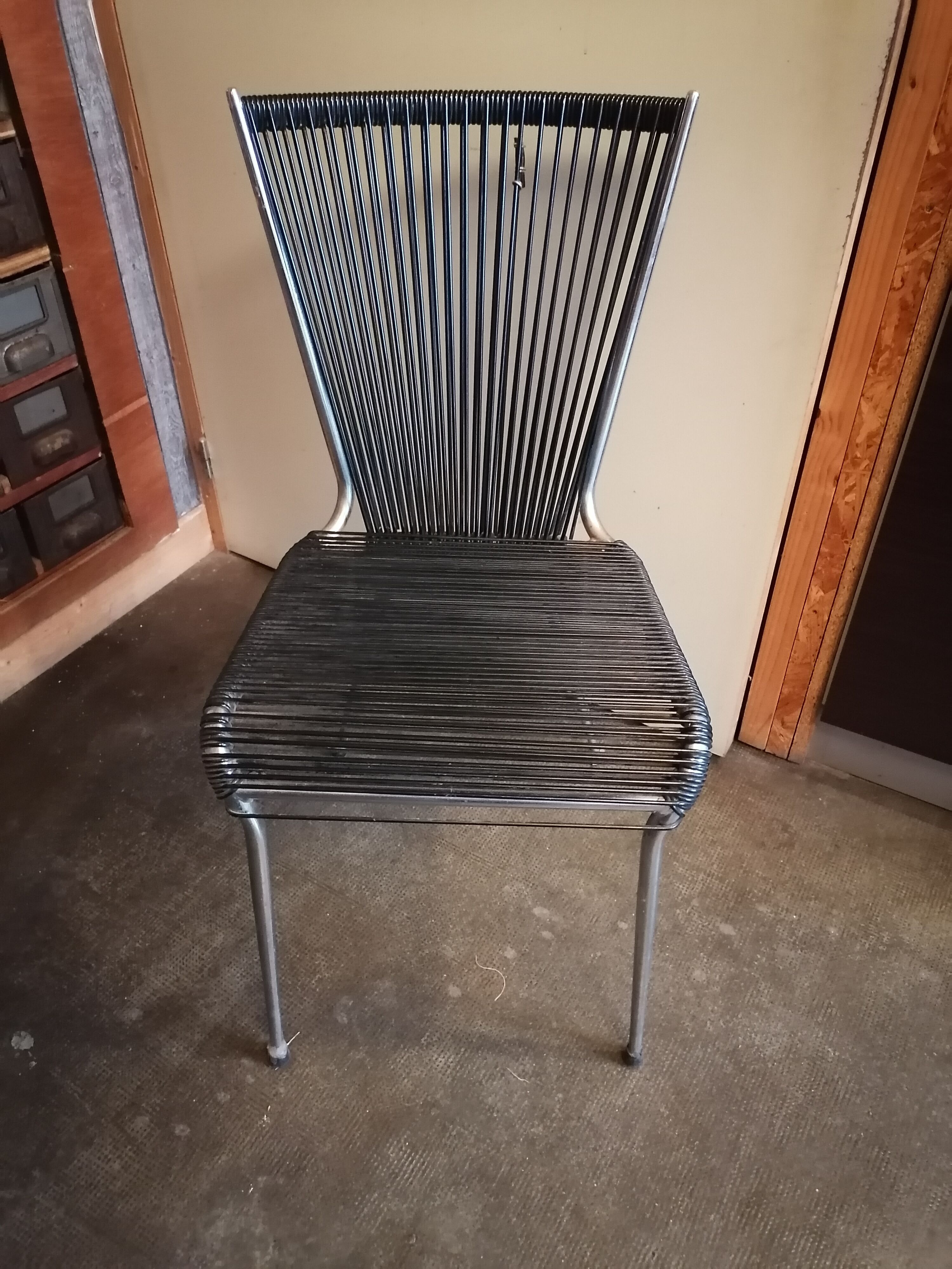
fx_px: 990
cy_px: 634
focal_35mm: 27
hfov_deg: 51.4
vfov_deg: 65.3
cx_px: 476
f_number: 1.8
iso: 2500
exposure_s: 1/14.3
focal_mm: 5.3
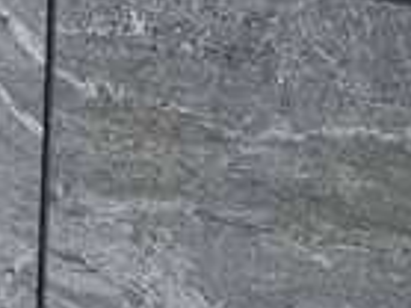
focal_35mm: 120
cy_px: -320
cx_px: -340
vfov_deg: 11.1
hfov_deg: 14.4
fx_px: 1424
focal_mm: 5.1
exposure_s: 1/170
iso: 40
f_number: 1.6
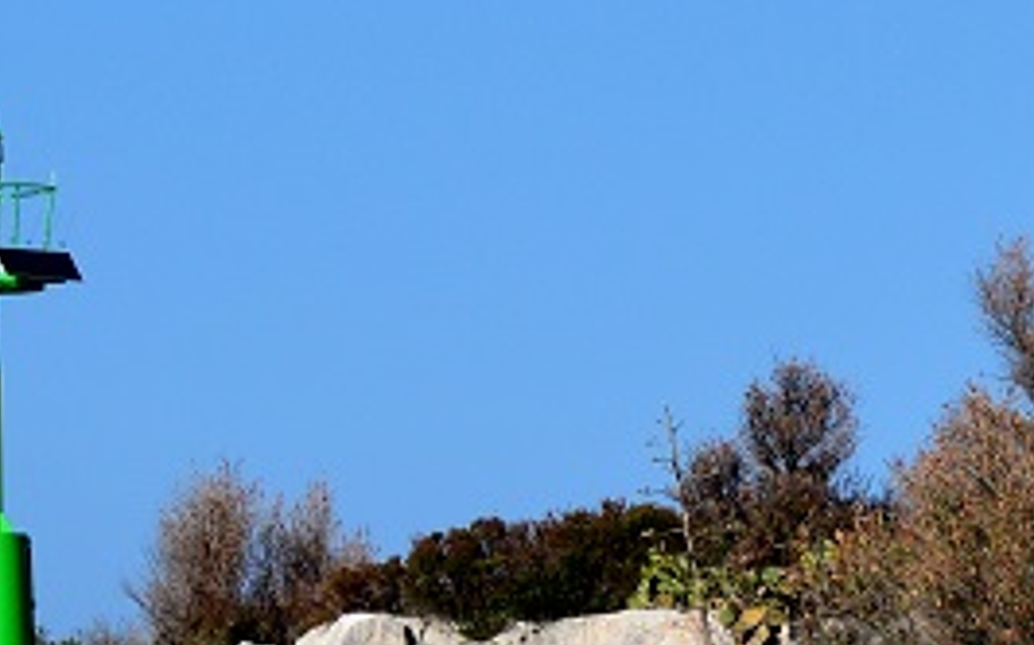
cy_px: 499
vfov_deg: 2.2
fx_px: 16450
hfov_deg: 3.6
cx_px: 1292
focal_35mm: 584
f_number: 4.5
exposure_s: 1/4000
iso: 400
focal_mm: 102
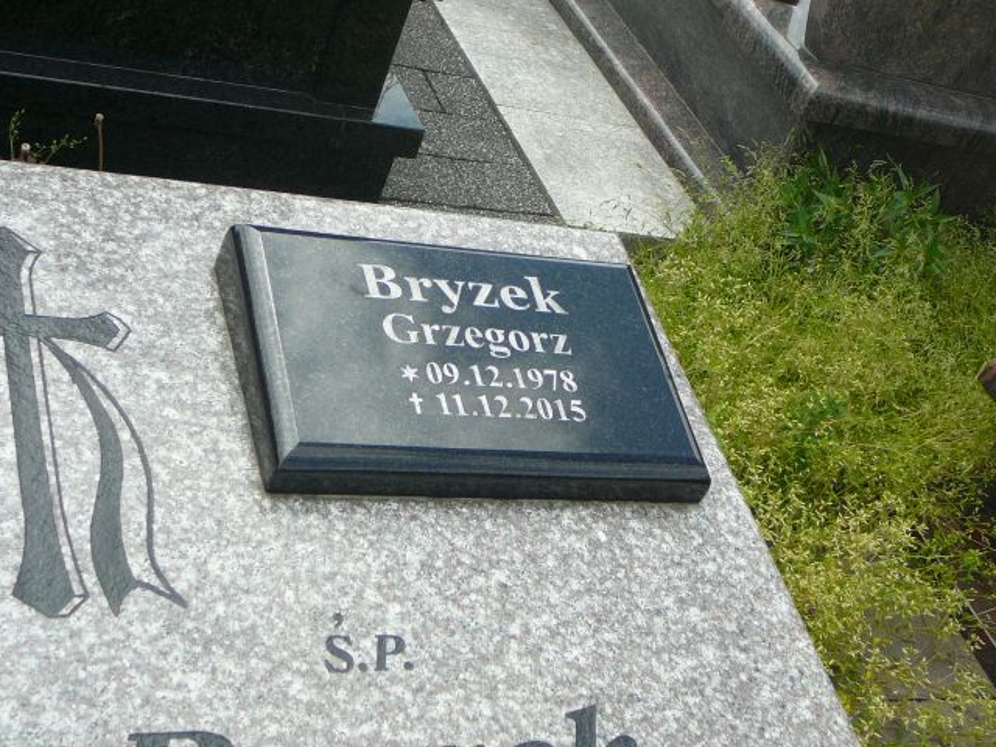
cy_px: 374
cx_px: 498
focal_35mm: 52
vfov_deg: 28.0
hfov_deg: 36.8
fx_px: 1496
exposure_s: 1/500
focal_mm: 7.8
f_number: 3.4
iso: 80
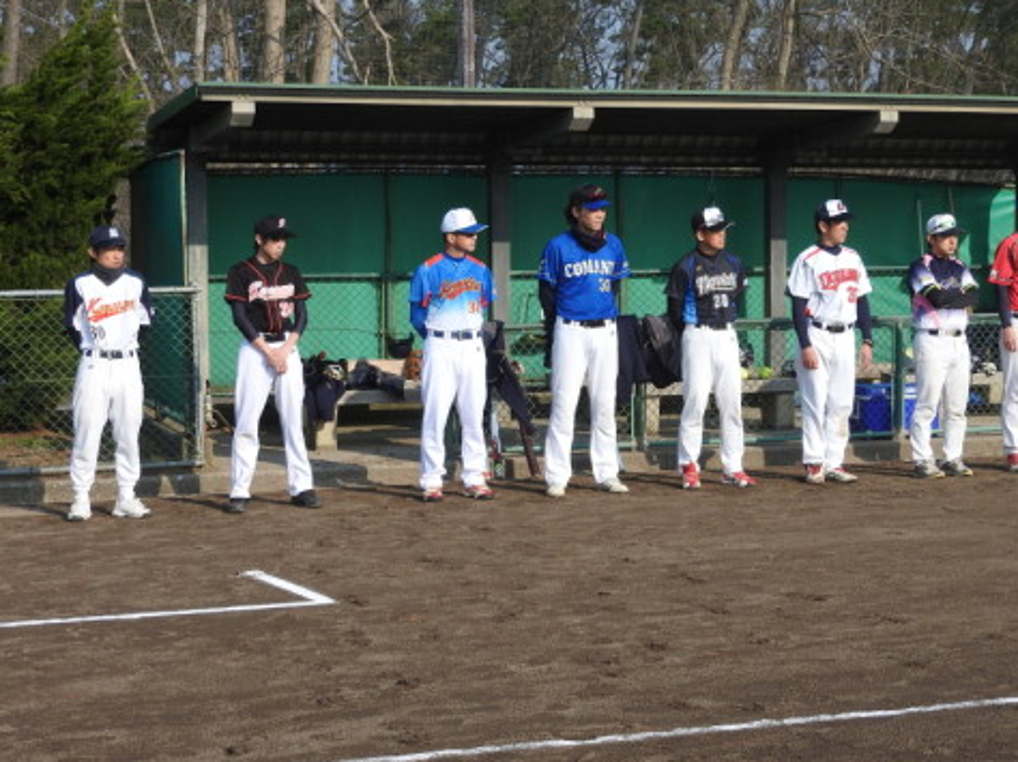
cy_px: 373
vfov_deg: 19.4
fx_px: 2234
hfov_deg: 25.6
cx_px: 638
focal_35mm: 76
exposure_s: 1/640
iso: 100
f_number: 4.2
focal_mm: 10.7
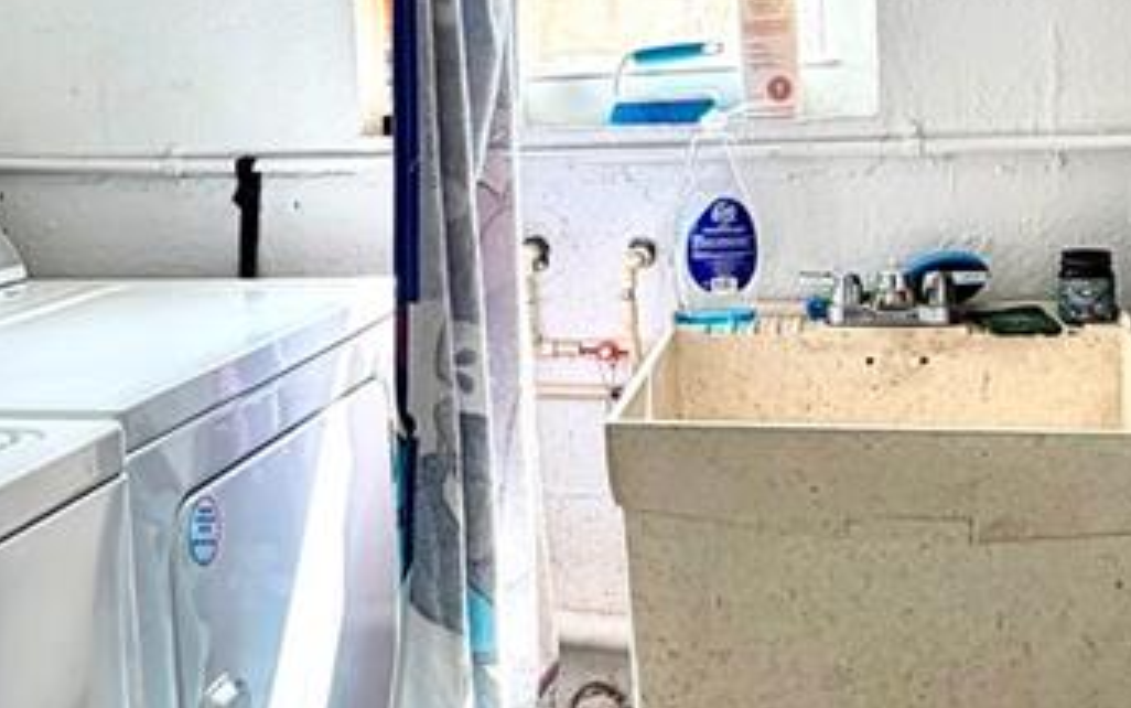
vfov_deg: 24.8
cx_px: 470
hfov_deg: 38.7
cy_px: 271
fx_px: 1603
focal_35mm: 52
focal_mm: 2.22
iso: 100
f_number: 2.2
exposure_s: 1/121
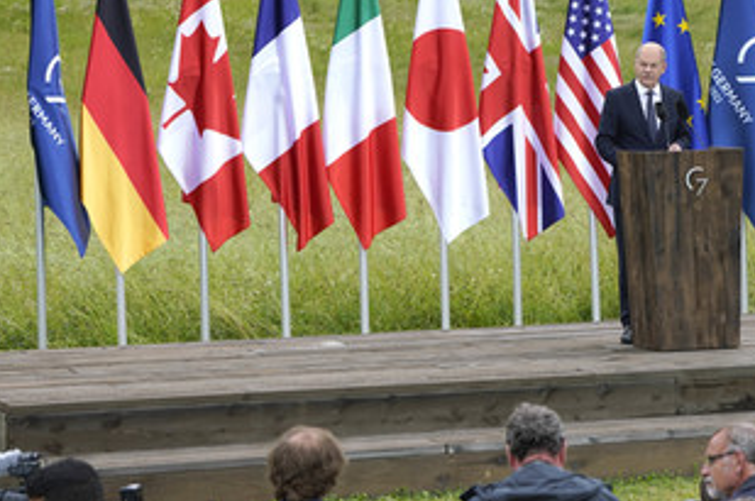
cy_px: 169
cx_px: 404
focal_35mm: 146
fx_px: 3057
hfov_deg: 14.1
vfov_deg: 9.4
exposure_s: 1/640
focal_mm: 100
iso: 400
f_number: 5.6
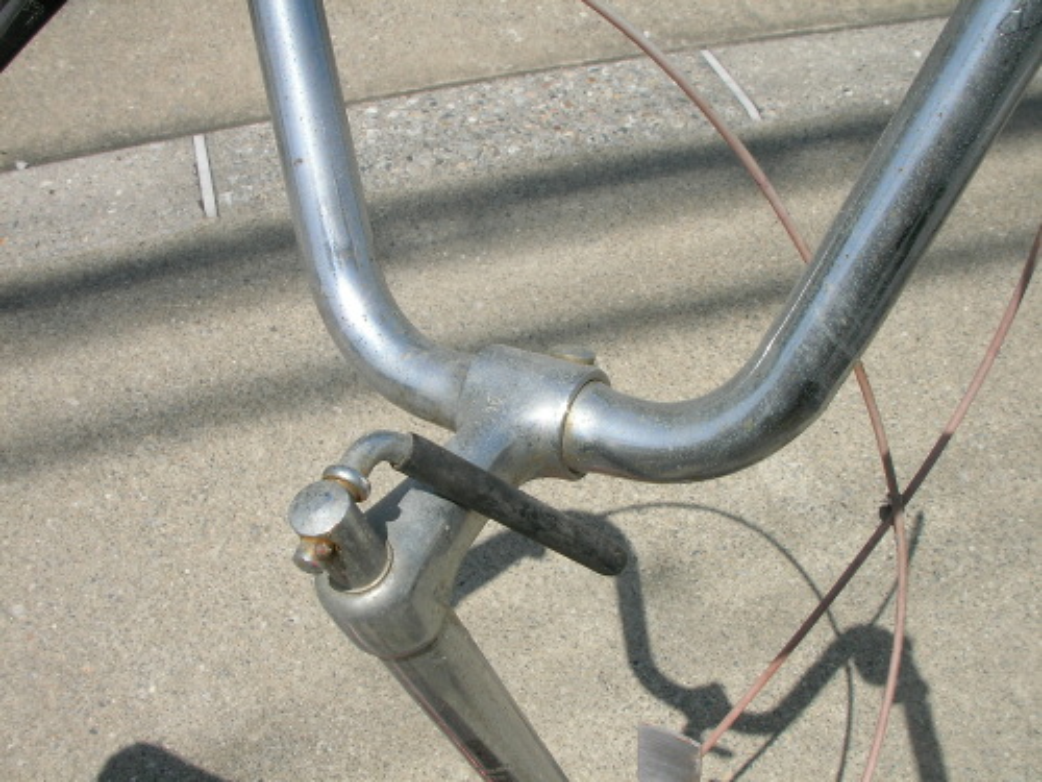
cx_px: 521
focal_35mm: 38
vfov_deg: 37.7
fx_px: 1144
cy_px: 391
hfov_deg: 49.0
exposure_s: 1/291
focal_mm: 6.3
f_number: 5.6
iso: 50
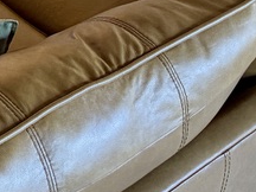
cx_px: -115
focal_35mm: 114
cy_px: -165
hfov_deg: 16.0
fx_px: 843
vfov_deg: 11.9
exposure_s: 1/60
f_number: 1.78
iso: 400
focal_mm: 6.76
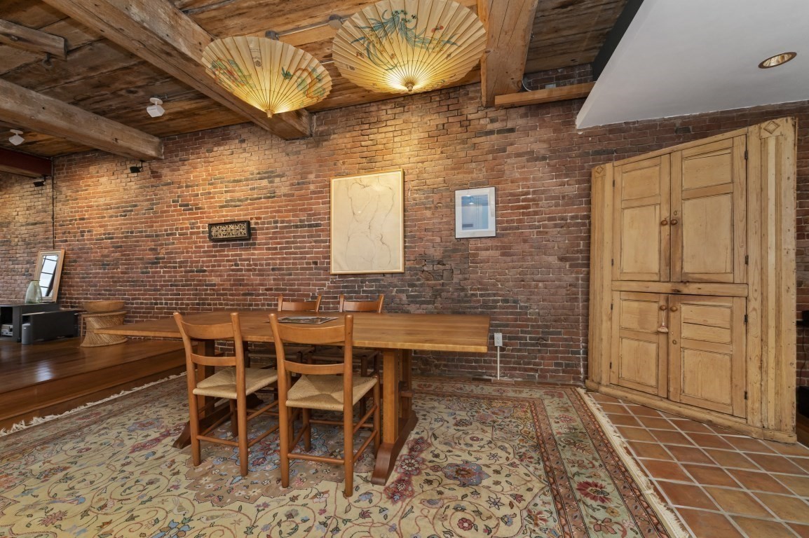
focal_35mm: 14
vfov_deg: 81.1
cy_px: 269
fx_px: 314
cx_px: 404
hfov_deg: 104.3
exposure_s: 1/125
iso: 1600
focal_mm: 14
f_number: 5.6
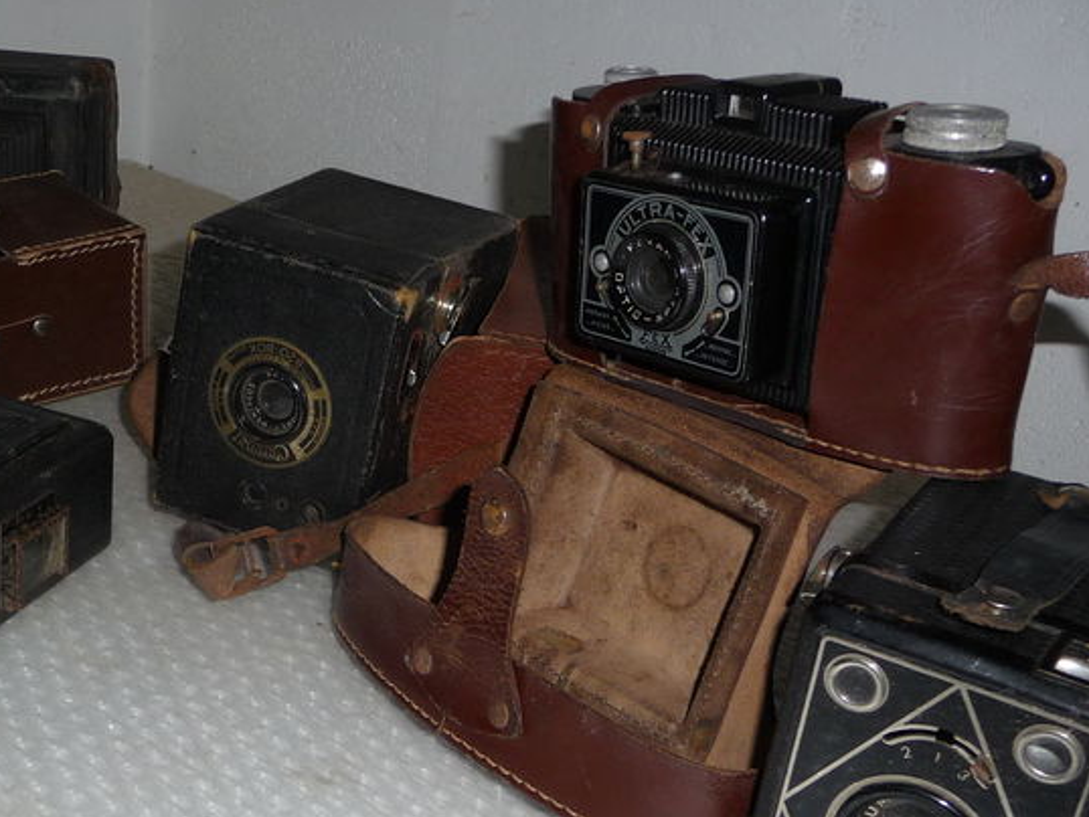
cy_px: 588
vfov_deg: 27.8
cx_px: 211
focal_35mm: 52
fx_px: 1637
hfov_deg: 35.6
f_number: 3.3
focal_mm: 4.7
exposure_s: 1/30
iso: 100
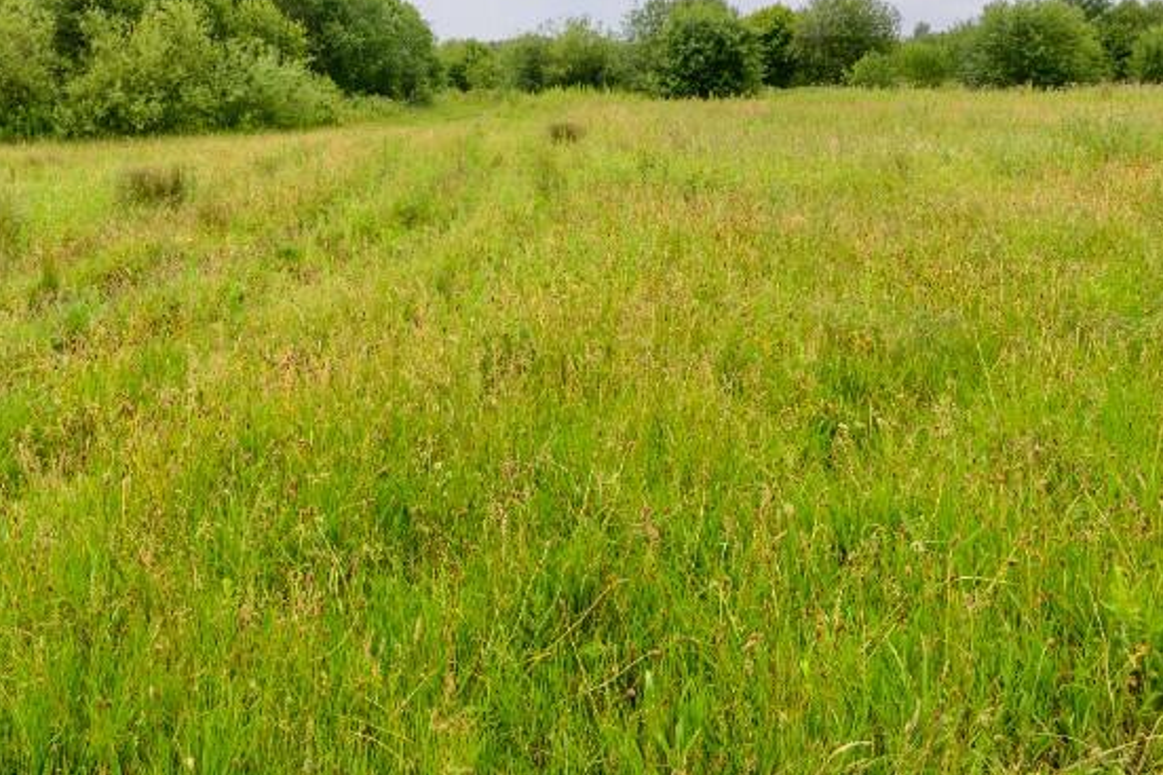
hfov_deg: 68.3
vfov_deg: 45.0
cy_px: 77
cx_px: 433
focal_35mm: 26
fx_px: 840
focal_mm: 14
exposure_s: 1/1250
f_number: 9
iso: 400
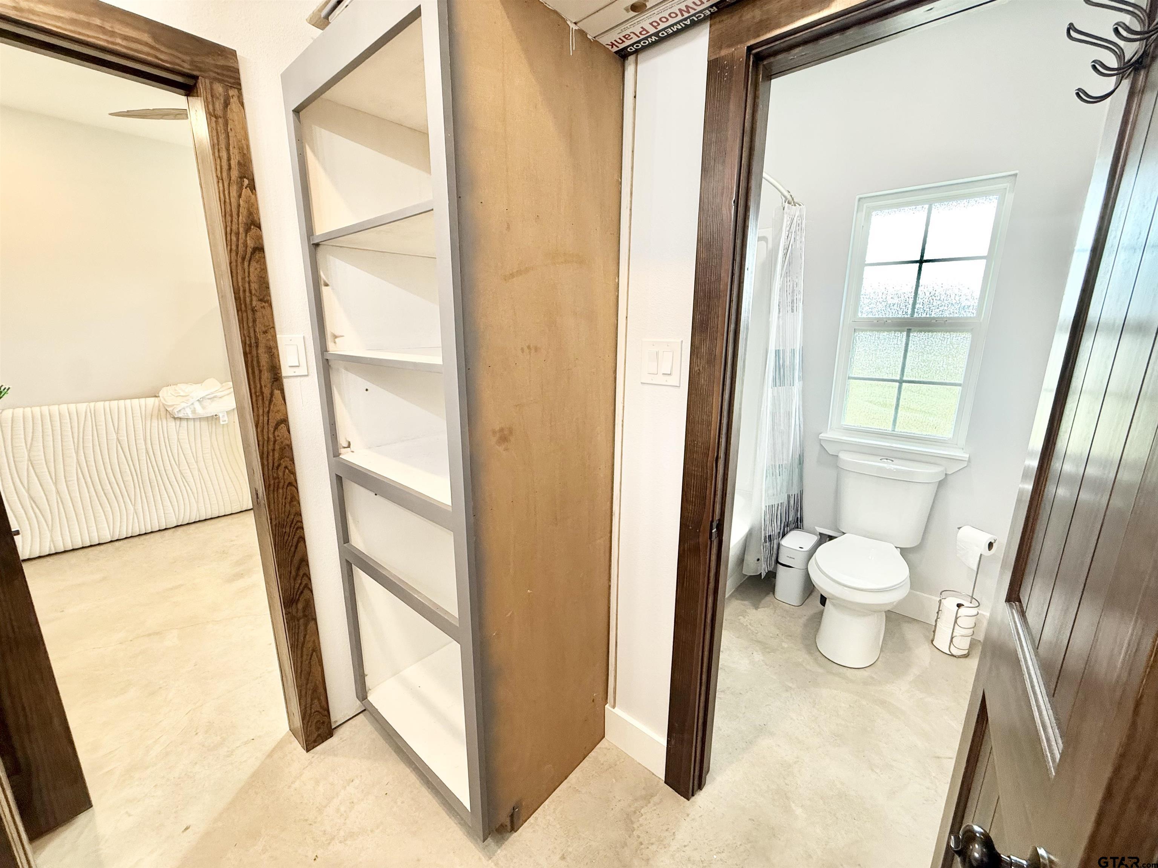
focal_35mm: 14
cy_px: 434
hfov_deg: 102.1
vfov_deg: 85.7
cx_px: 579
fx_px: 468
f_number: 2.2
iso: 200
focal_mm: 2.22
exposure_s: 1/60
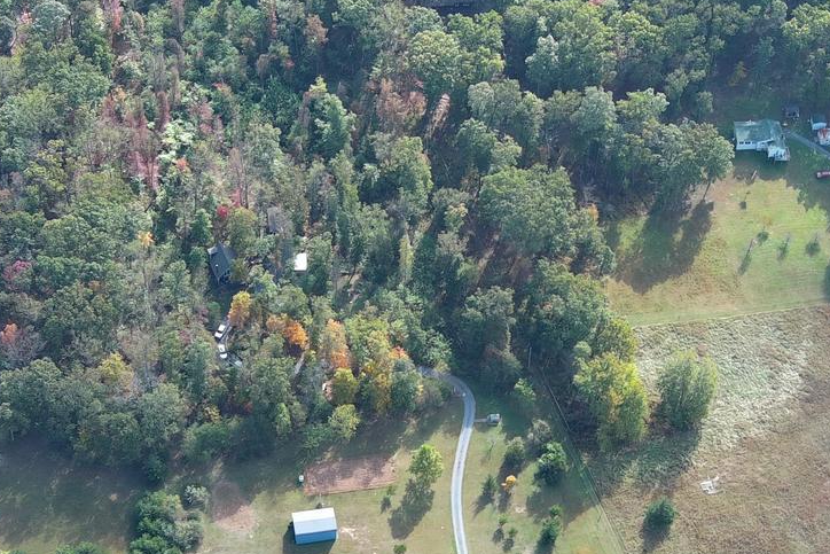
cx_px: 350
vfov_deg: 16.6
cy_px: 342
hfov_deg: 24.7
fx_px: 1891
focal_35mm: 82
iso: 100
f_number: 2.8
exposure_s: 1/227
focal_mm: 10.57
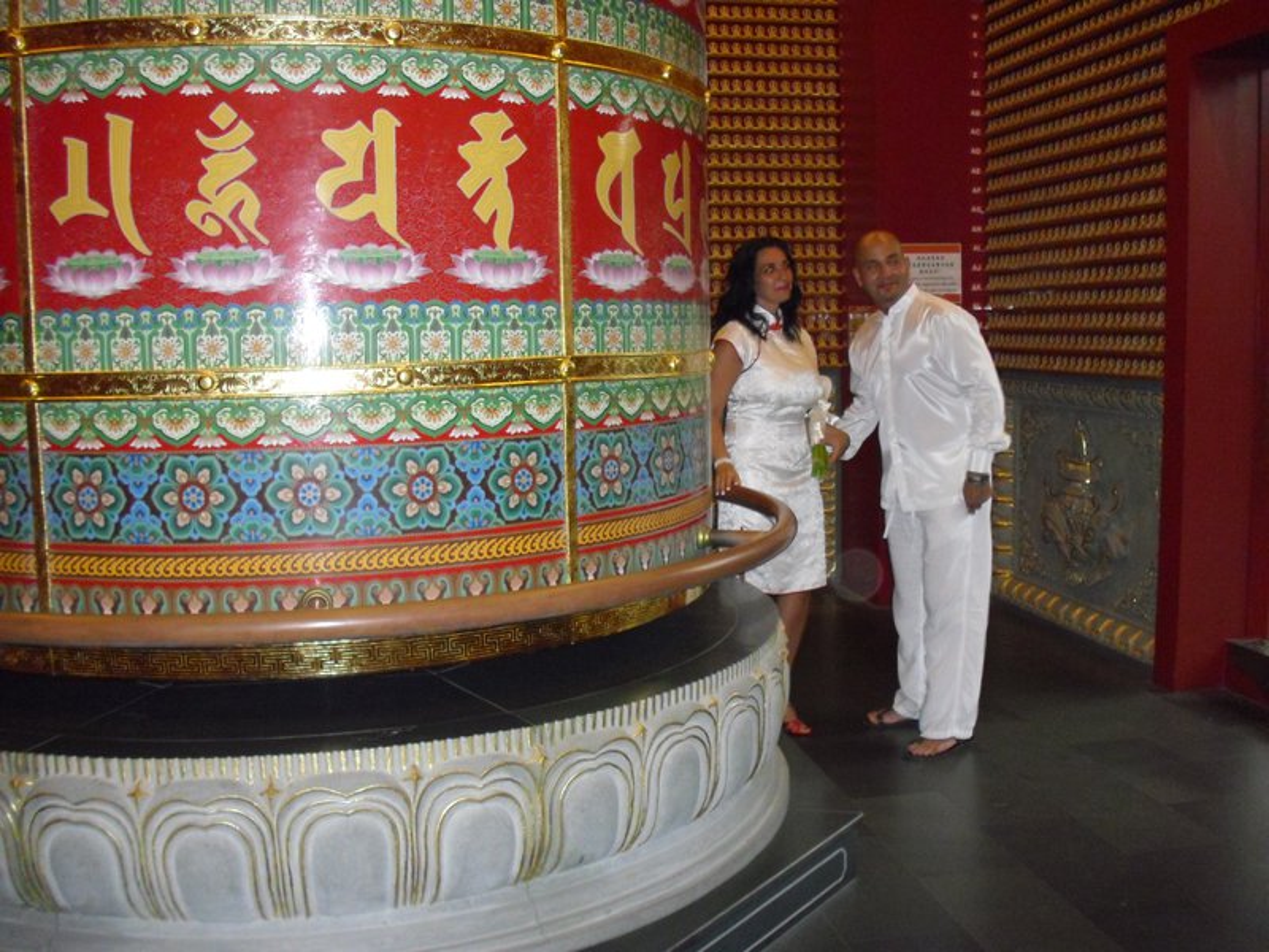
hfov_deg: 49.0
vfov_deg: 37.7
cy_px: 476
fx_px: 1393
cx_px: 634
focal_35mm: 38
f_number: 2.8
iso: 400
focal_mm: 6.2
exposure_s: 1/60
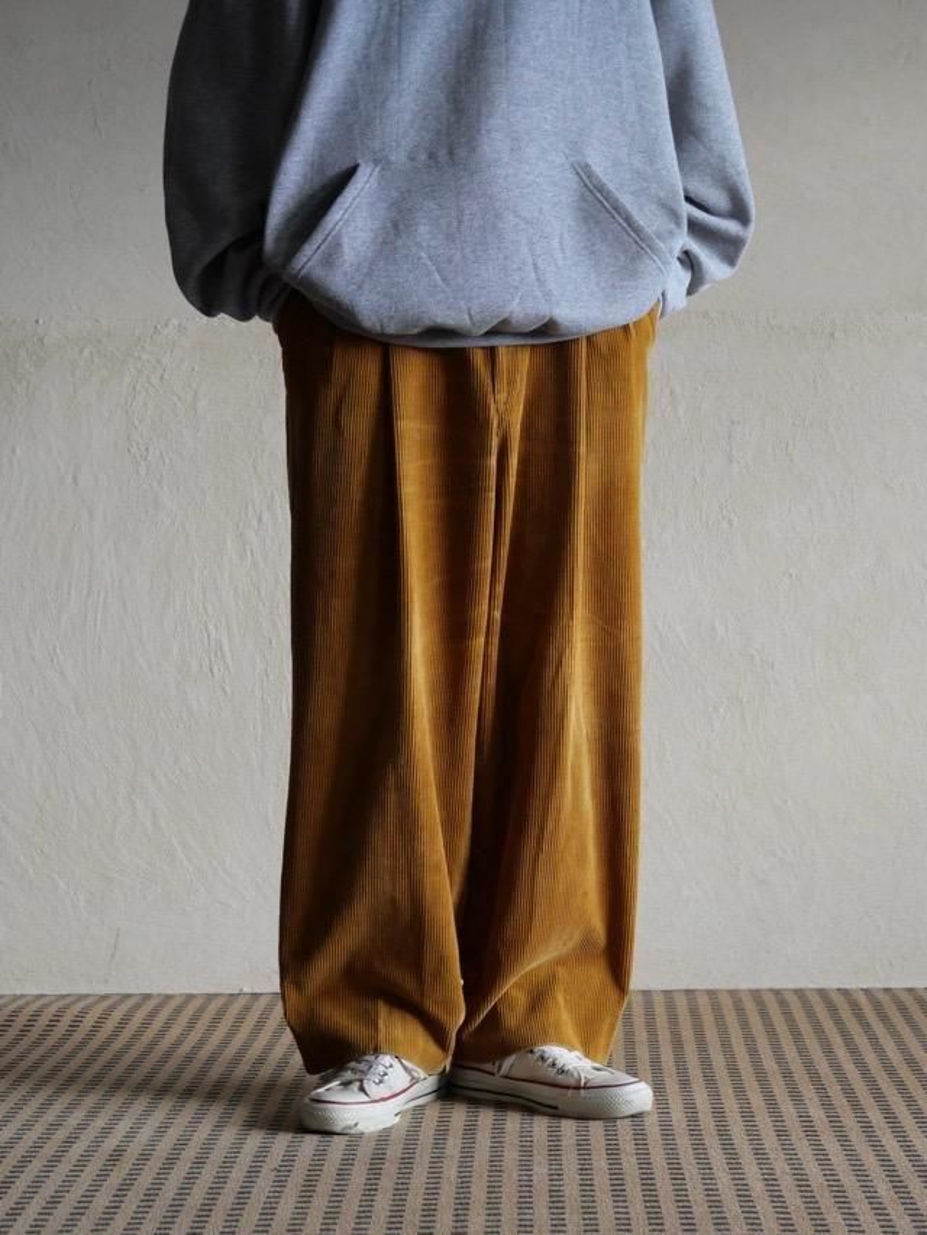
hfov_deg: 17.6
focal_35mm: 84
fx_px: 2999
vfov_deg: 23.3
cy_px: 618
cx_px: 464
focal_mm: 42
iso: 1250
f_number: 3.9
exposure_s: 1/100
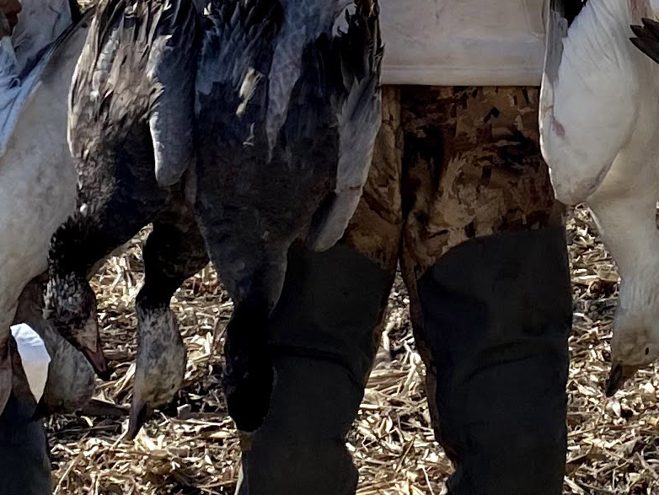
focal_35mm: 134
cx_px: 463
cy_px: -32
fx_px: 2552
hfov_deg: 14.7
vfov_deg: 10.9
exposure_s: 1/3610
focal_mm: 4.25
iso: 32
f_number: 1.8
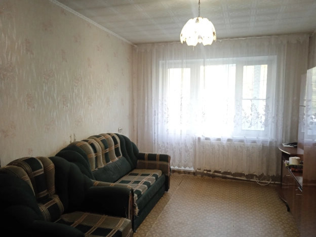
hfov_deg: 63.4
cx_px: 158
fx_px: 256
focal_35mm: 28
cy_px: 118
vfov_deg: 49.7
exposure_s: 1/33.3
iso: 390
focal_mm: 3.43
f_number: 2.2
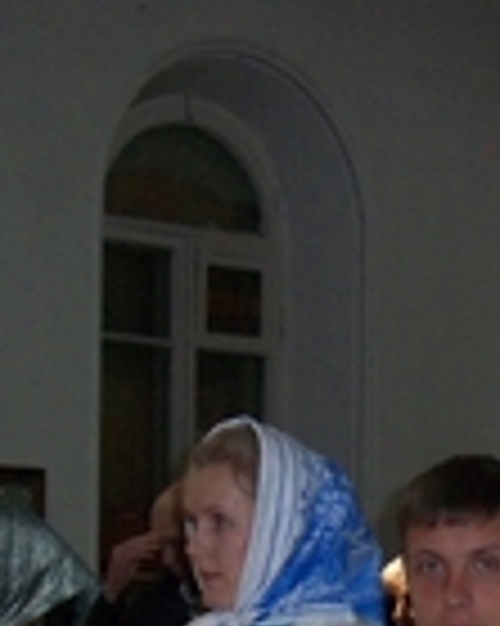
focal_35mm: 120
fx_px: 2222
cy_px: 707
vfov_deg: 15.6
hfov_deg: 12.8
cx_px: 387
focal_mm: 6.3
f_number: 3.5
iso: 200
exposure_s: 1/60
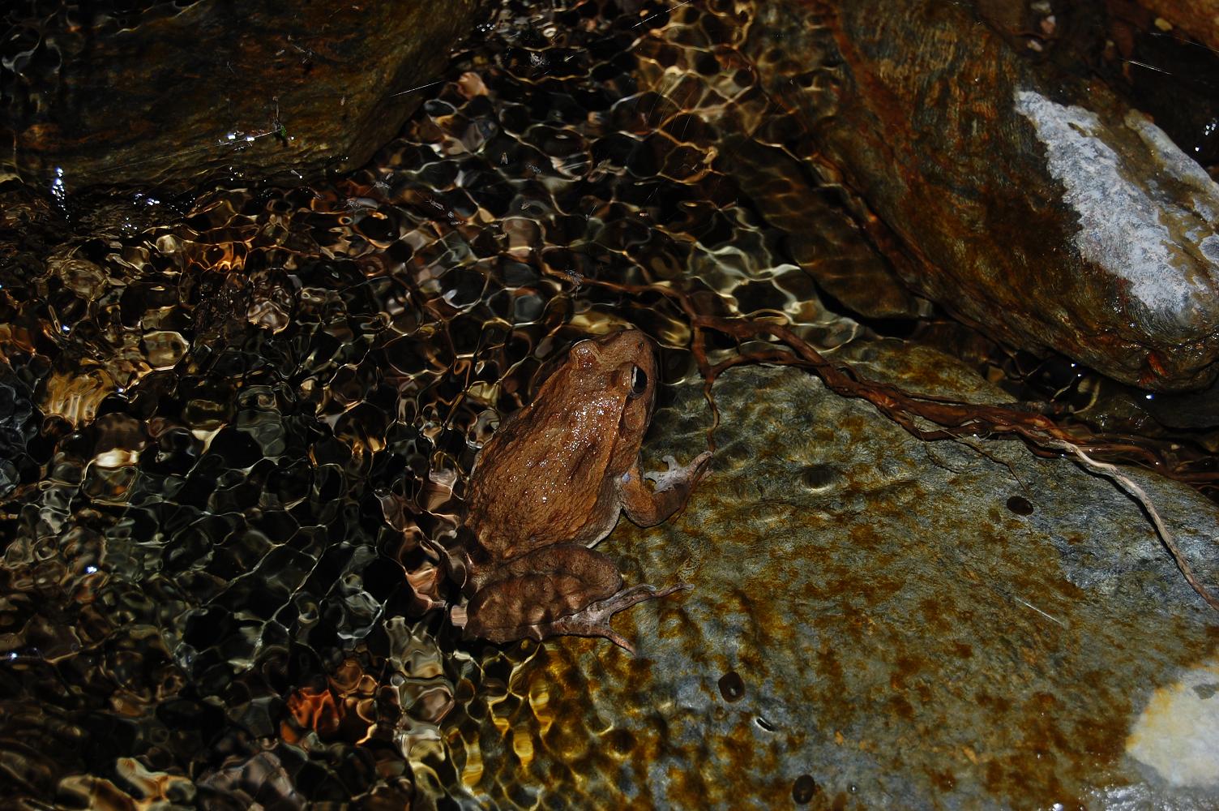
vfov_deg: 16.5
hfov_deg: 24.6
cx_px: 610
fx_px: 2791
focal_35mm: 82
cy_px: 406
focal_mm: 55
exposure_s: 1/125
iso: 200
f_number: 5.6
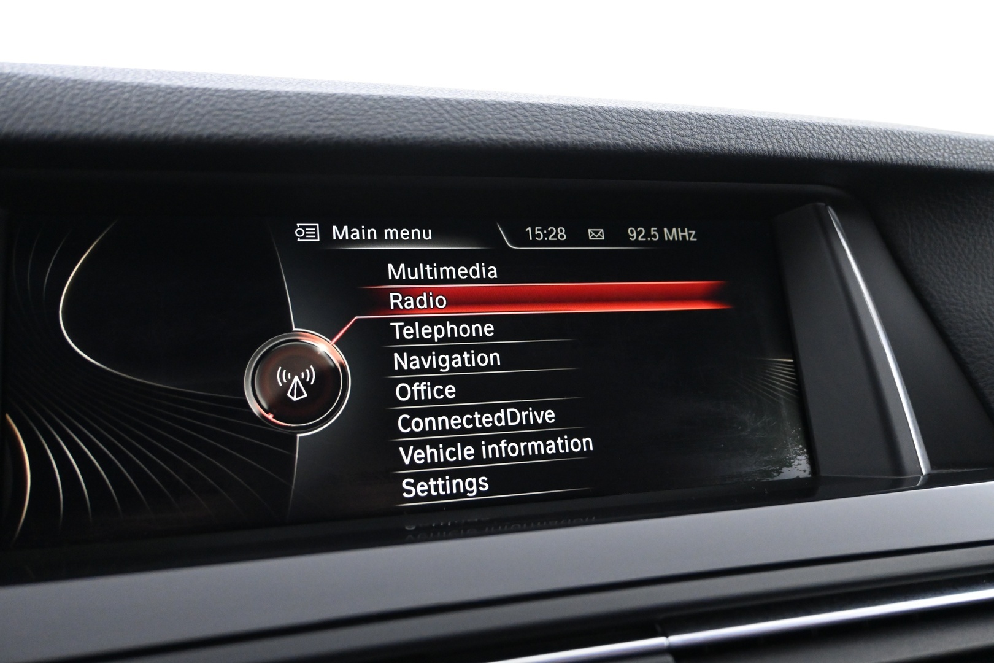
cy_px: 332
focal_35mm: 29
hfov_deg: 63.2
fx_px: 808
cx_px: 497
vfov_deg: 44.6
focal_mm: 19.5
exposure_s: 1/25
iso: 3200
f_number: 3.8
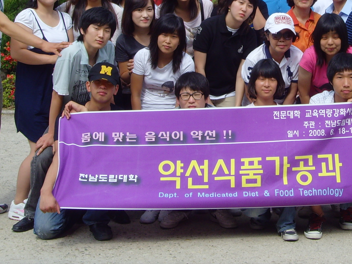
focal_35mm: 89
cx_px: 250
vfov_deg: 16.4
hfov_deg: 21.9
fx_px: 905
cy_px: 29
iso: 80
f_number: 6.7
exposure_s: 1/180
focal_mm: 8.8
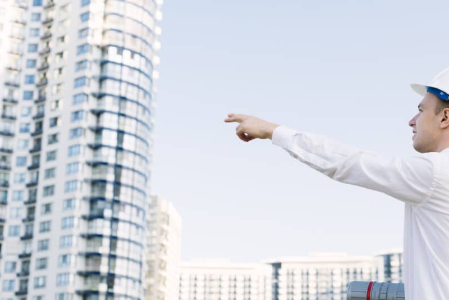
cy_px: 174
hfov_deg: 31.3
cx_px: 280
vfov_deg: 21.2
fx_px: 798
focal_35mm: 64
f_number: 4.5
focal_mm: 50
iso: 200
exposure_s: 1/200
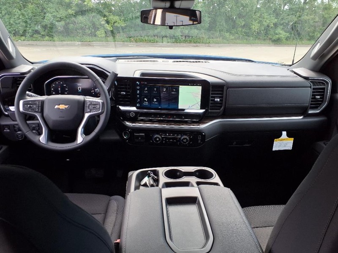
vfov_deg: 51.4
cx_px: 169
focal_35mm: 27
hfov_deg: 65.3
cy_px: 126
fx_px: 264
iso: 40
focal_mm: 3.58
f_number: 1.9
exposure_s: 1/189
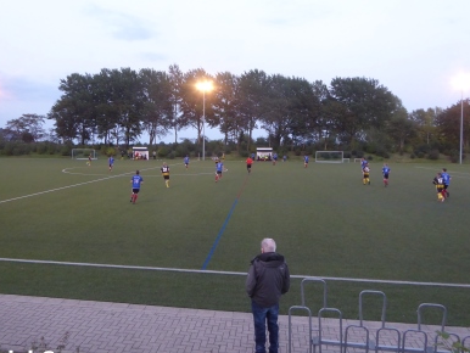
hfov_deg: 63.2
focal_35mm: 28
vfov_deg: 49.8
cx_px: 207
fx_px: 380
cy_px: 167
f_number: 3.3
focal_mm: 4.3
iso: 400
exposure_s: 1/50
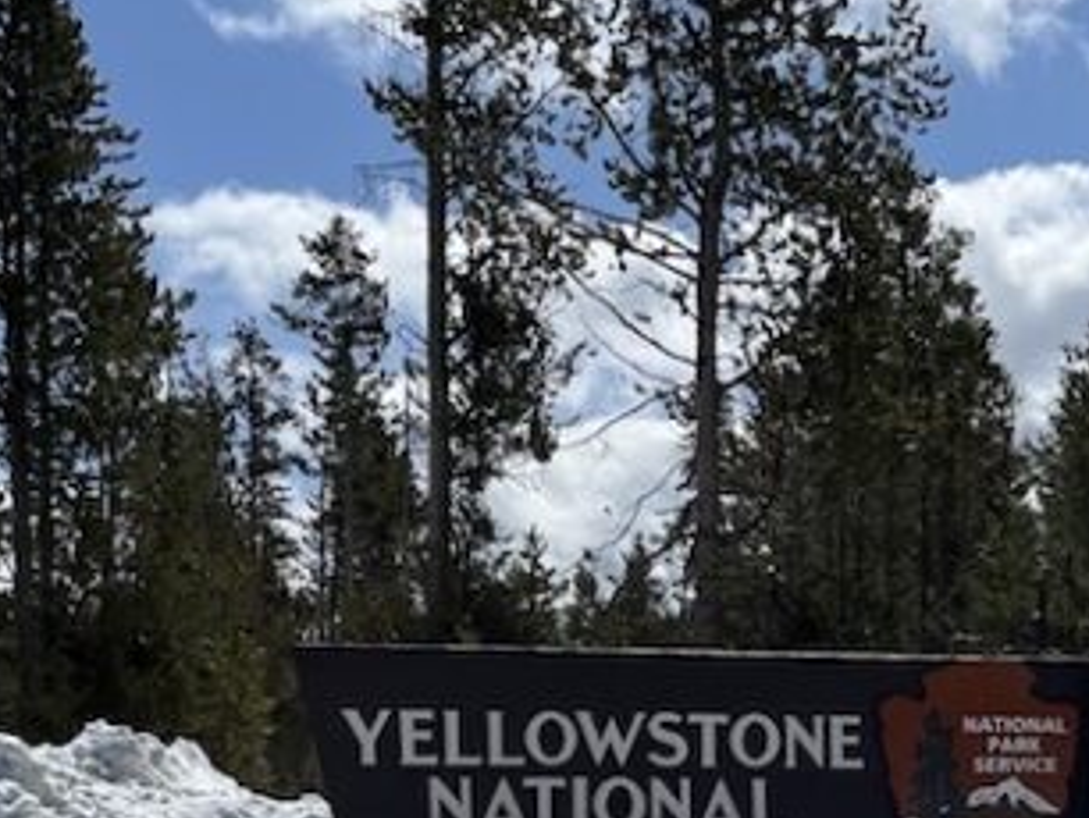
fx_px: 2298
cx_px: 1000
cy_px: 951
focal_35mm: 73
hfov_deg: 25.7
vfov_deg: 19.2
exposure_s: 1/10870
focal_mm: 5.1
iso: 50
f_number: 1.6
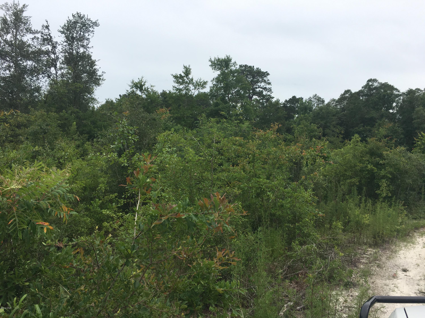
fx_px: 356
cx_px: 212
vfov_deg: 48.2
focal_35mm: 29
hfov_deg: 61.7
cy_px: 159
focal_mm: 4.15
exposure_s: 1/1131
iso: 25
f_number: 2.2
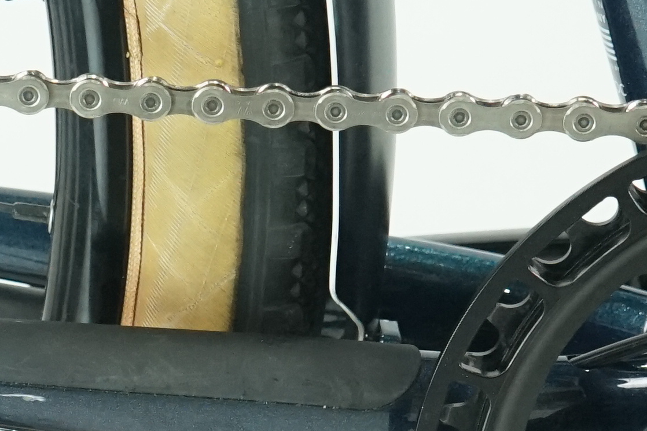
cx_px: 72
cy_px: 344
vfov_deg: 8.5
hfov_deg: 12.7
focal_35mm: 161
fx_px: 2893
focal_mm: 30
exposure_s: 1/200
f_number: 5.6
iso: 2500
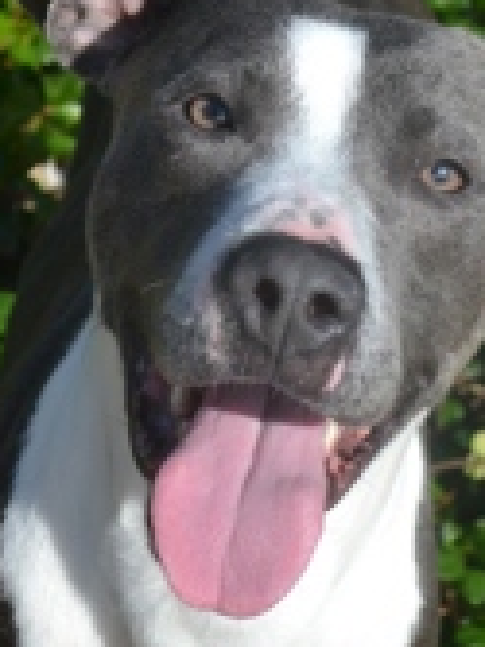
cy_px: 229
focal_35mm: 127
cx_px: 213
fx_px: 2380
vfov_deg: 15.5
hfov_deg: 11.6
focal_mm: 35
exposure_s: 1/1600
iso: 400
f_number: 6.3
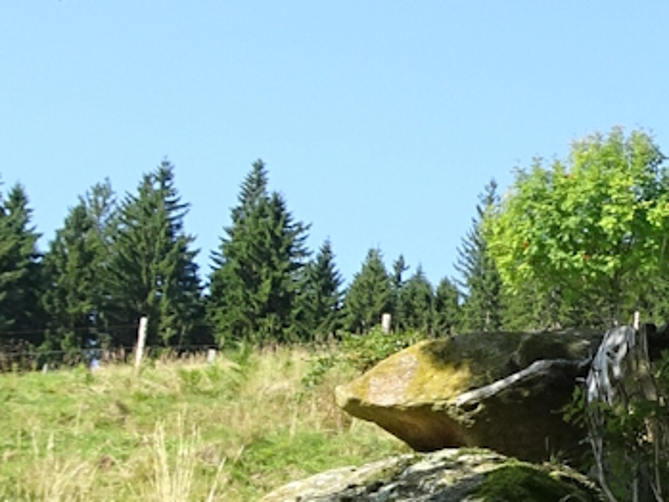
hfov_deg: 14.1
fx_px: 2552
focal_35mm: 132
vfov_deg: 11.2
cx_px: 958
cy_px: 458
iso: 80
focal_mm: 4.1
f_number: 3.5
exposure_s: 1/320
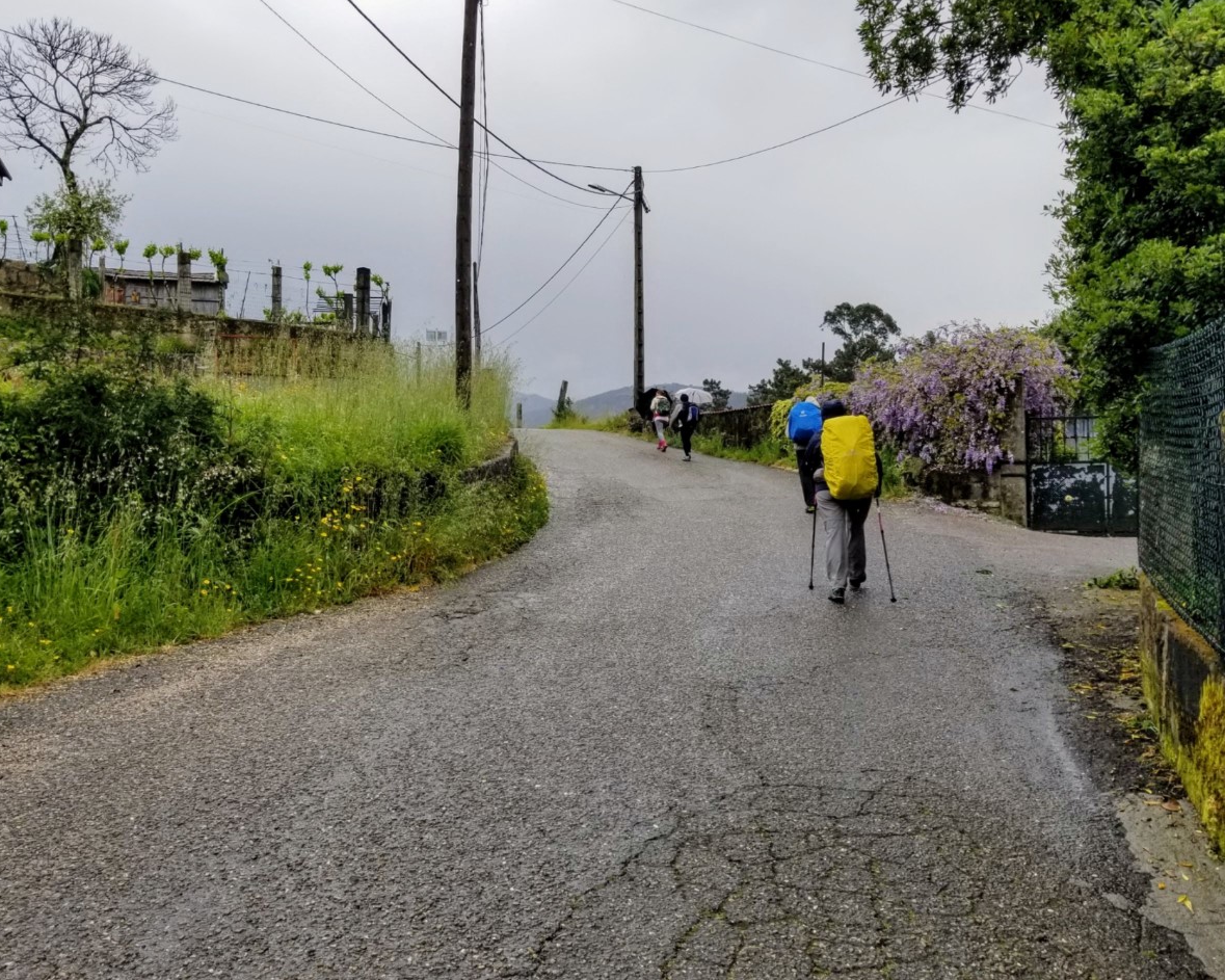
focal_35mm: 31
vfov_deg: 47.1
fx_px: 1124
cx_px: 593
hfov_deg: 57.2
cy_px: 478
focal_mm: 4.3
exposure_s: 1/2800
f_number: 1.7
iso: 50
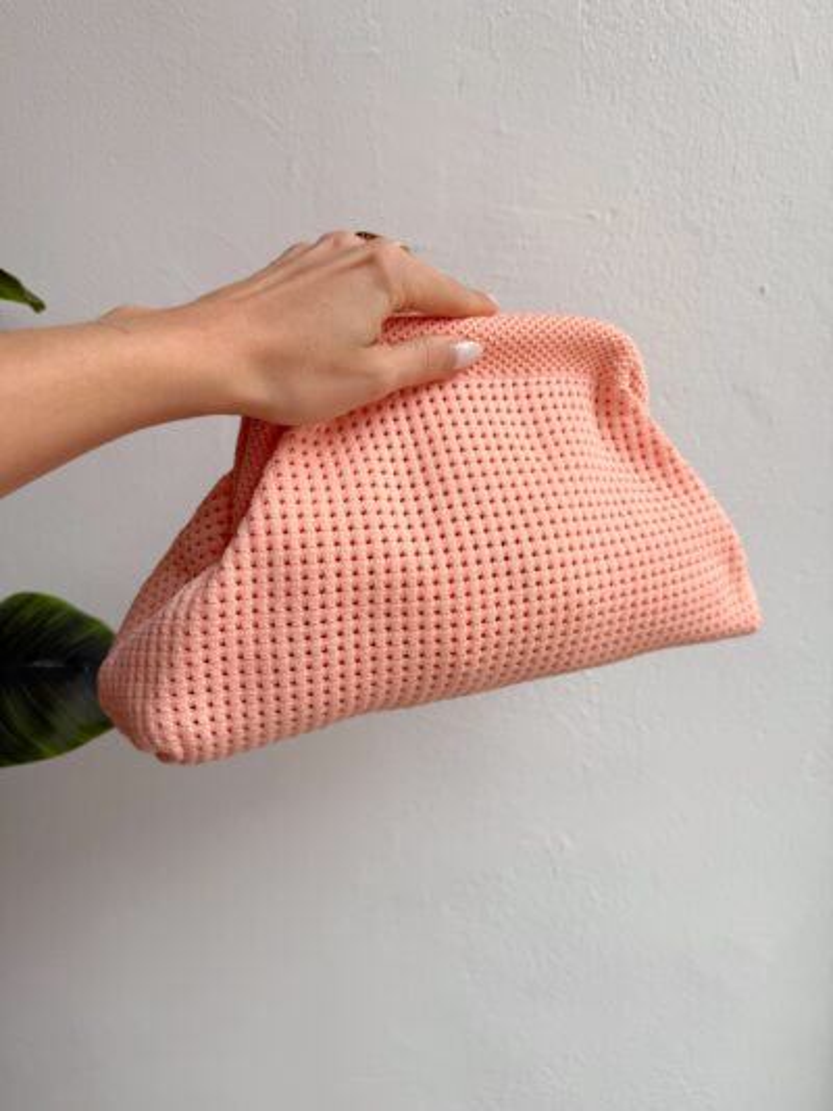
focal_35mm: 24
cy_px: 556
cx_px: 416
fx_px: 770
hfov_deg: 56.8
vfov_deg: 71.6
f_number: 1.78
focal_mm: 6.76
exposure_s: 1/567
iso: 80
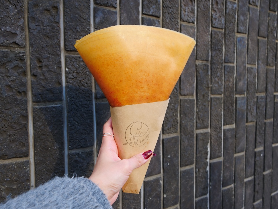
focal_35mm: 33
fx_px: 265
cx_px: 140
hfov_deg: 55.4
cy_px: 107
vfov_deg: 42.9
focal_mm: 16
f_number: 4.5
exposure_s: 1/125
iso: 200
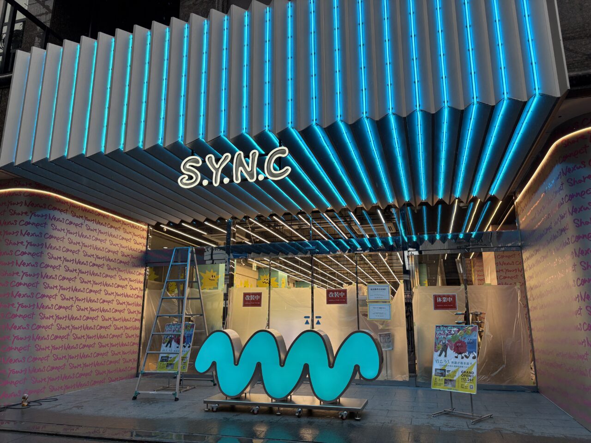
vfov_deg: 53.1
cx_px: 296
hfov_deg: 67.3
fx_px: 444
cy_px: 222
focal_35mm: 26
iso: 40
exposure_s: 1/172
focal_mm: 5.96
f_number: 1.6
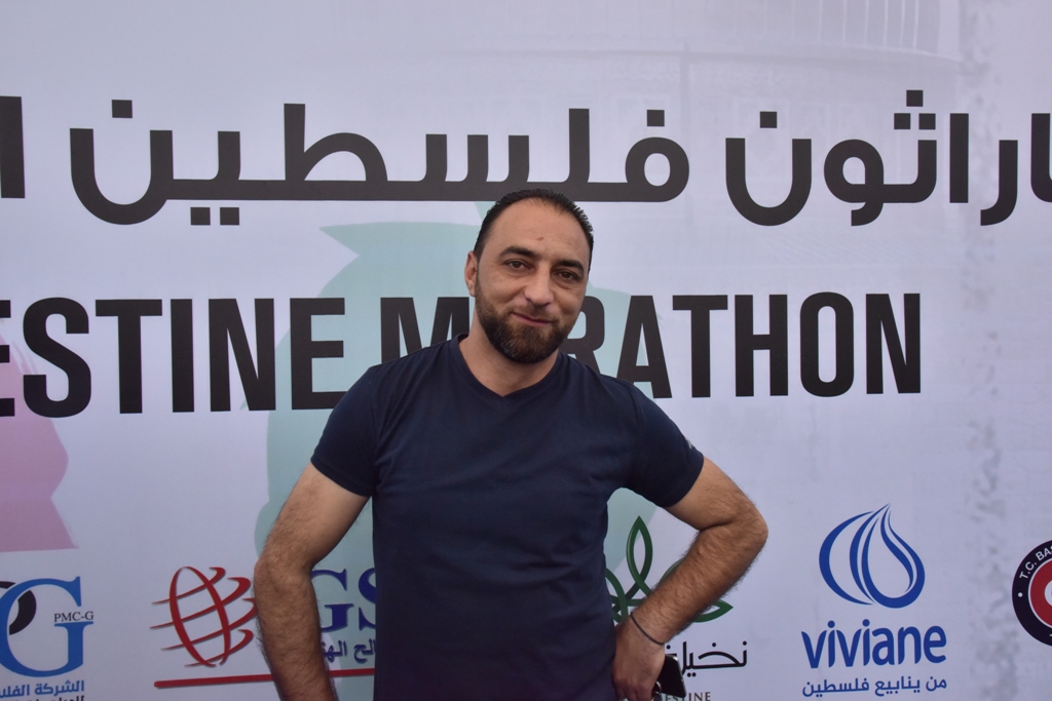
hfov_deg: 55.8
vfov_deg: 38.9
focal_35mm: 34
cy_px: 350
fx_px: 994
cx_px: 526
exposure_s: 1/800
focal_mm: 34
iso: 2500
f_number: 14
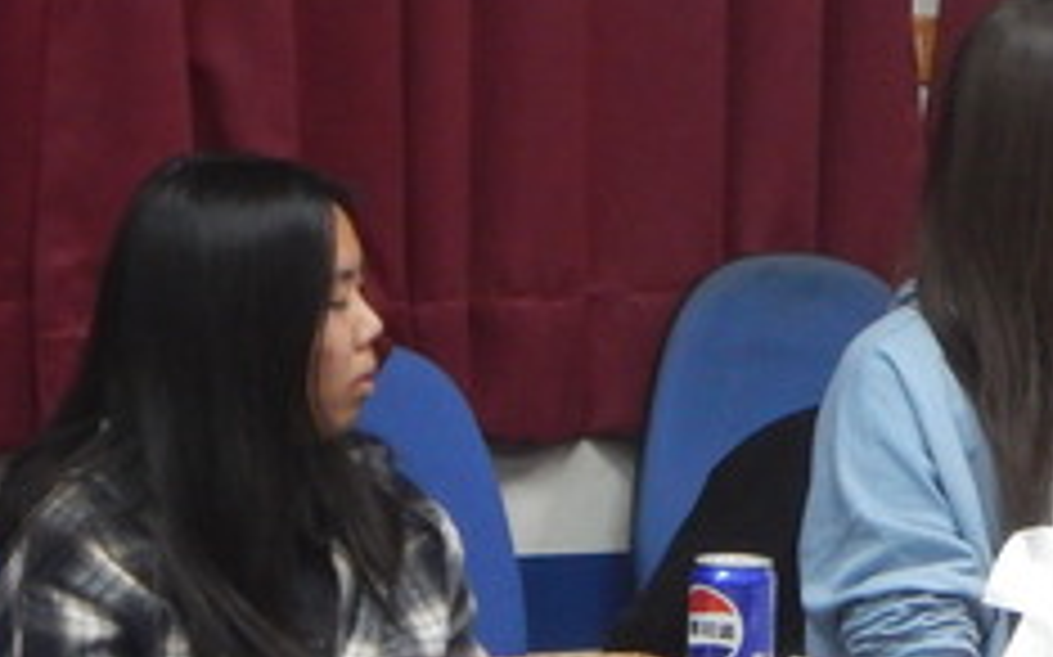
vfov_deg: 4.5
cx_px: 1238
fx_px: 8376
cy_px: 187
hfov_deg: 7.1
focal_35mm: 292
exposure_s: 1/25
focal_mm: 16.6
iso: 400
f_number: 4.7
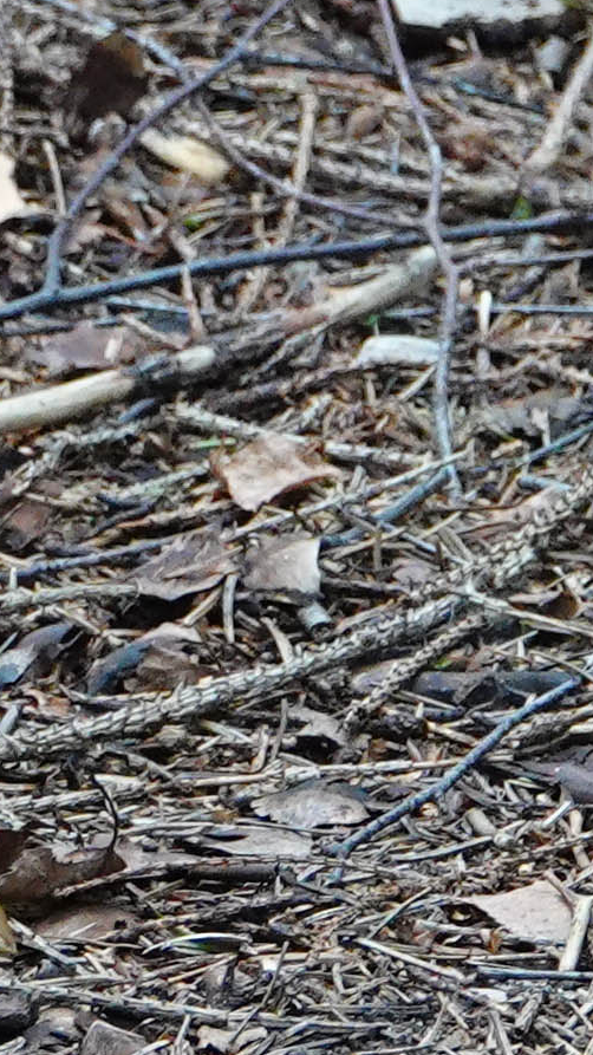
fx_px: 28554
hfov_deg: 1.2
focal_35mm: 1021
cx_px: -801
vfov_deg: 2.1
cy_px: 228
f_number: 4
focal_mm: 58.29
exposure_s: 1/80
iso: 800
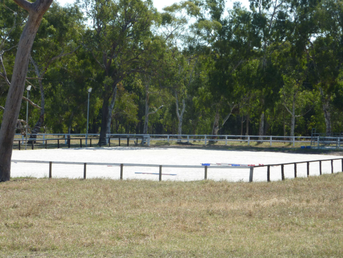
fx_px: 1457
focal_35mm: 147
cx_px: 172
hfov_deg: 13.4
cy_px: 129
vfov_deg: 10.1
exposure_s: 1/320
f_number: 4.5
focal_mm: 24.1
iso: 80
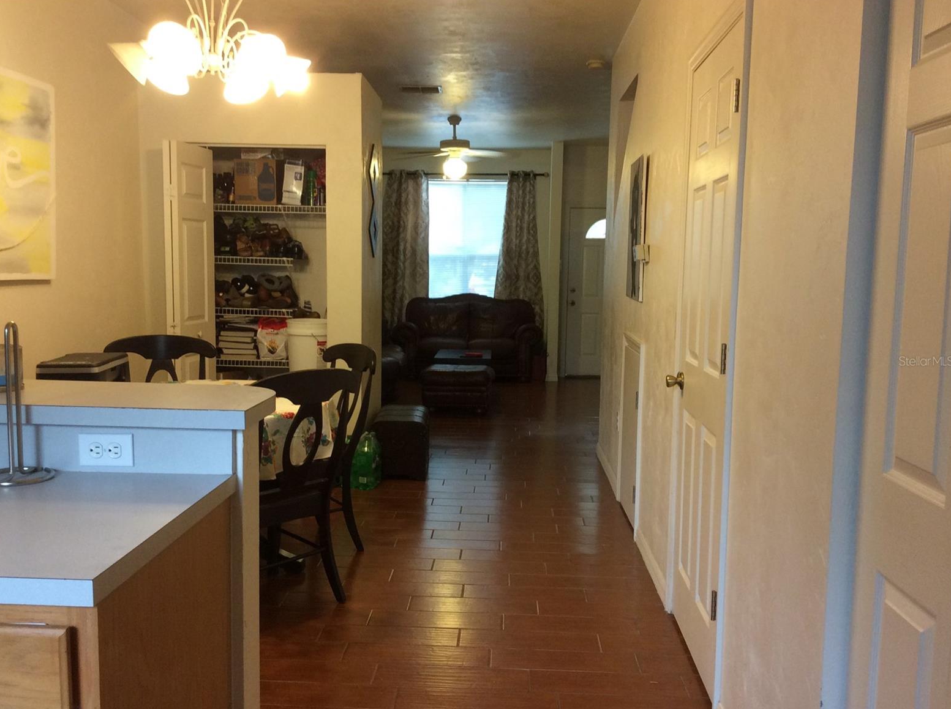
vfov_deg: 41.7
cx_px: 467
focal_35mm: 34
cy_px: 361
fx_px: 932
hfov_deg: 54.0
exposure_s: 1/24
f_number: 2.4
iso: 100
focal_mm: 3.3
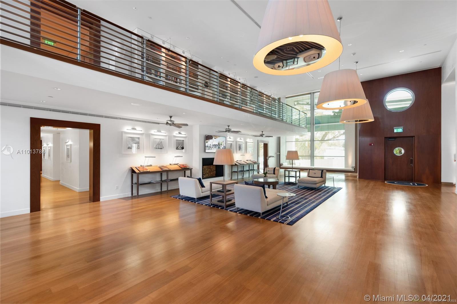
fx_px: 203
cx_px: 228
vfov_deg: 73.7
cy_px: 152
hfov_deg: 96.7
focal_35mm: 16
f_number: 4.5
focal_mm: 16
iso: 500
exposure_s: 1/20
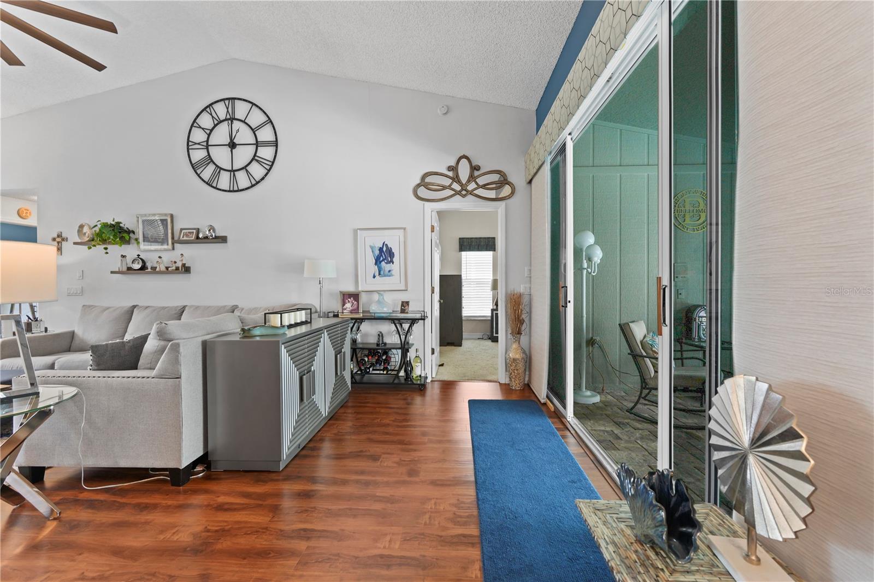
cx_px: 437
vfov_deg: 77.3
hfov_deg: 100.4
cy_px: 291
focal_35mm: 15
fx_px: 364
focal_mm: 10
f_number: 4
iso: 160
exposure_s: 1/4
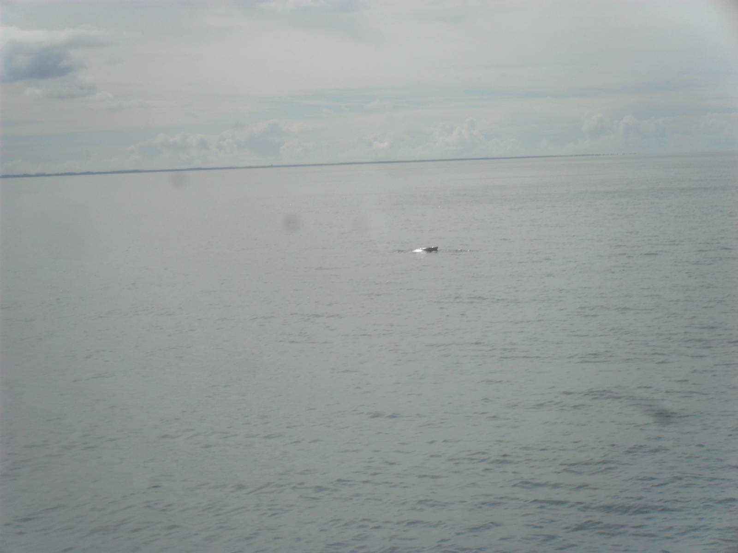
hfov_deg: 18.7
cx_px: 369
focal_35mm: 105
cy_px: 276
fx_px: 2239
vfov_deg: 14.1
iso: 100
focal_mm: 18.9
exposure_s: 1/180
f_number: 15.2
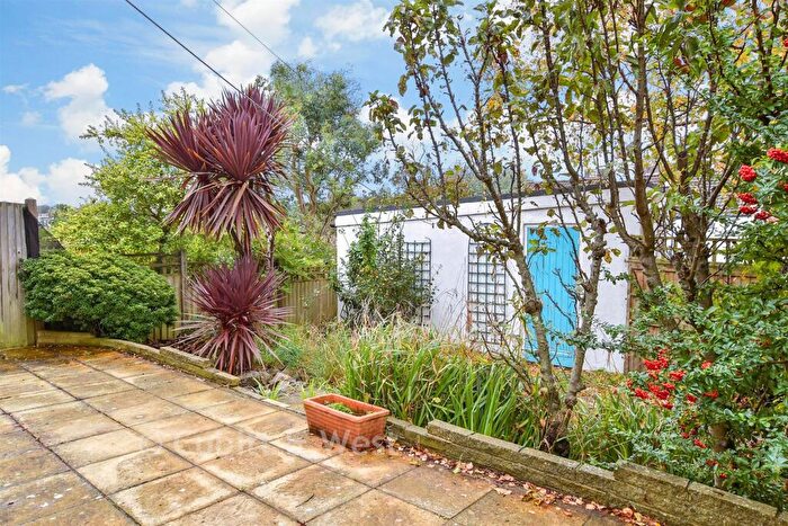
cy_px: 263
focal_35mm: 21
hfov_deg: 81.2
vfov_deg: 59.5
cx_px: 394
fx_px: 460
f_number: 8
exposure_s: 1/40
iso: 200
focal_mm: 14
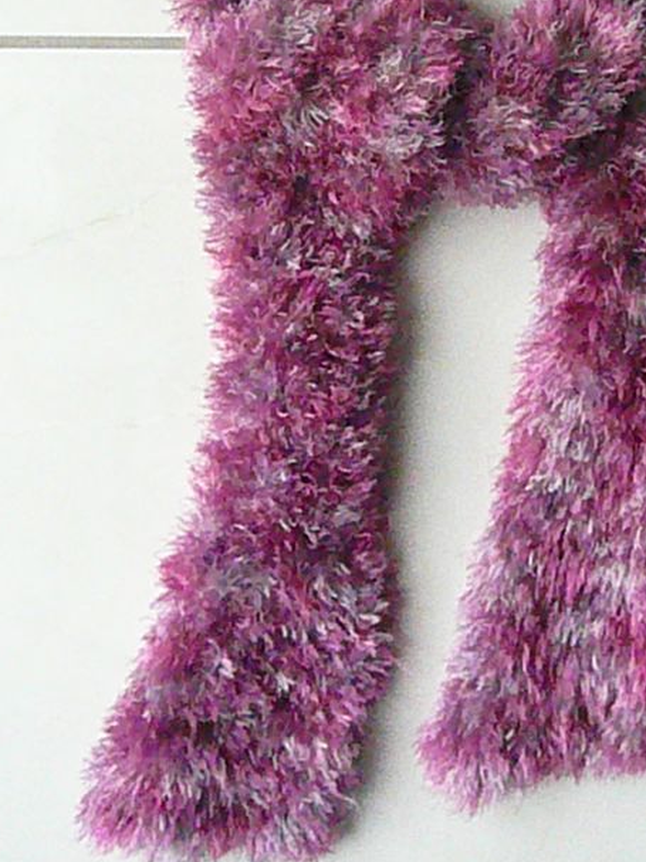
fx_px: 1394
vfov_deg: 33.7
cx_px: 487
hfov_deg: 25.8
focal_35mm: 56
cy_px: 220
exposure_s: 1/200
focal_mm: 5.4
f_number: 9
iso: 3200
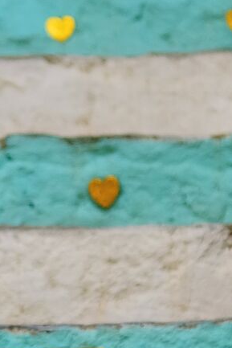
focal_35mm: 277
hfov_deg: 5.0
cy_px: 226
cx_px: 24
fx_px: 2675
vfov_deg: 7.4
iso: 200
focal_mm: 33
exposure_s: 1/1100
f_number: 1.4
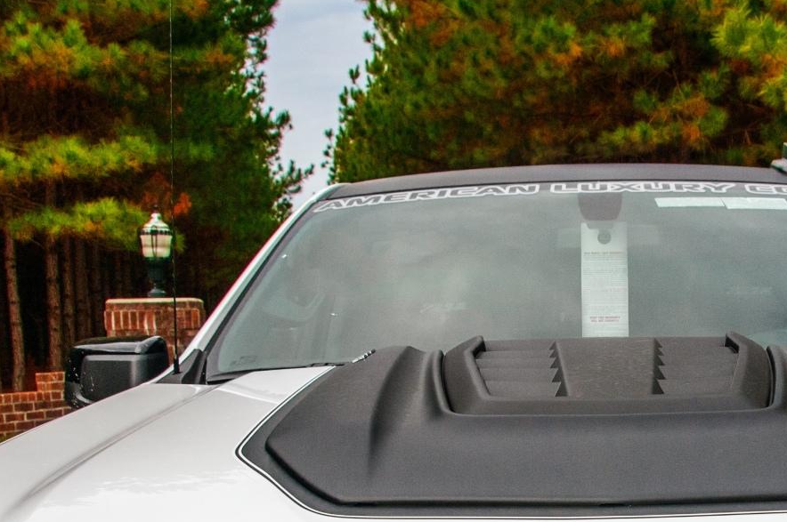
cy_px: 482
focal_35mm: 55
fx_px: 1201
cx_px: 608
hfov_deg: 35.3
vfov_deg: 23.8
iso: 200
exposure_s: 1/800
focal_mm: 18
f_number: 8
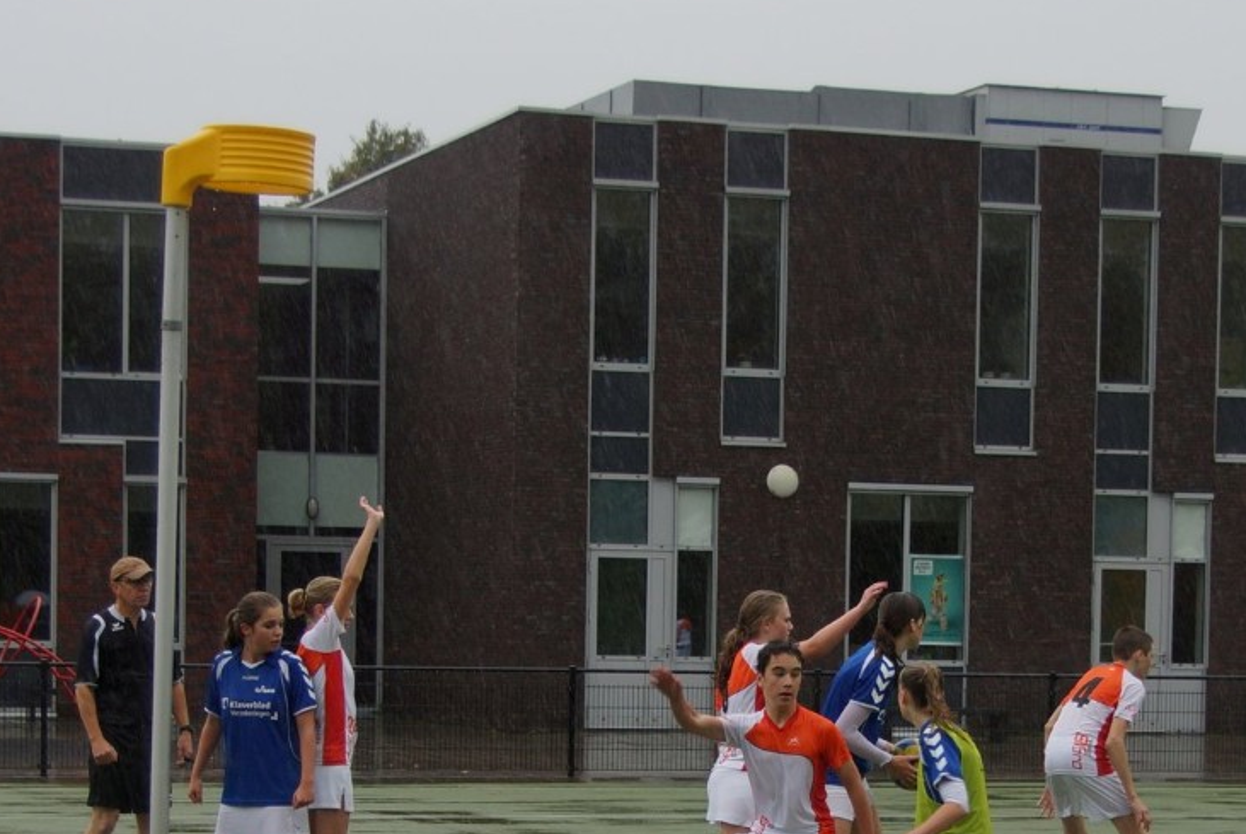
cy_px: 629
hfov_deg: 30.3
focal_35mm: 66
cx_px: 810
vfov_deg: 20.5
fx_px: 2287
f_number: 4
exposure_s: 1/250
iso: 100
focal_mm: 28
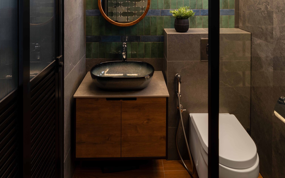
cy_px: -4
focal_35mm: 26
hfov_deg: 70.9
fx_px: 200
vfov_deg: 41.1
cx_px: 143
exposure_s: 1
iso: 100
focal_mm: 16.5
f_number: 8
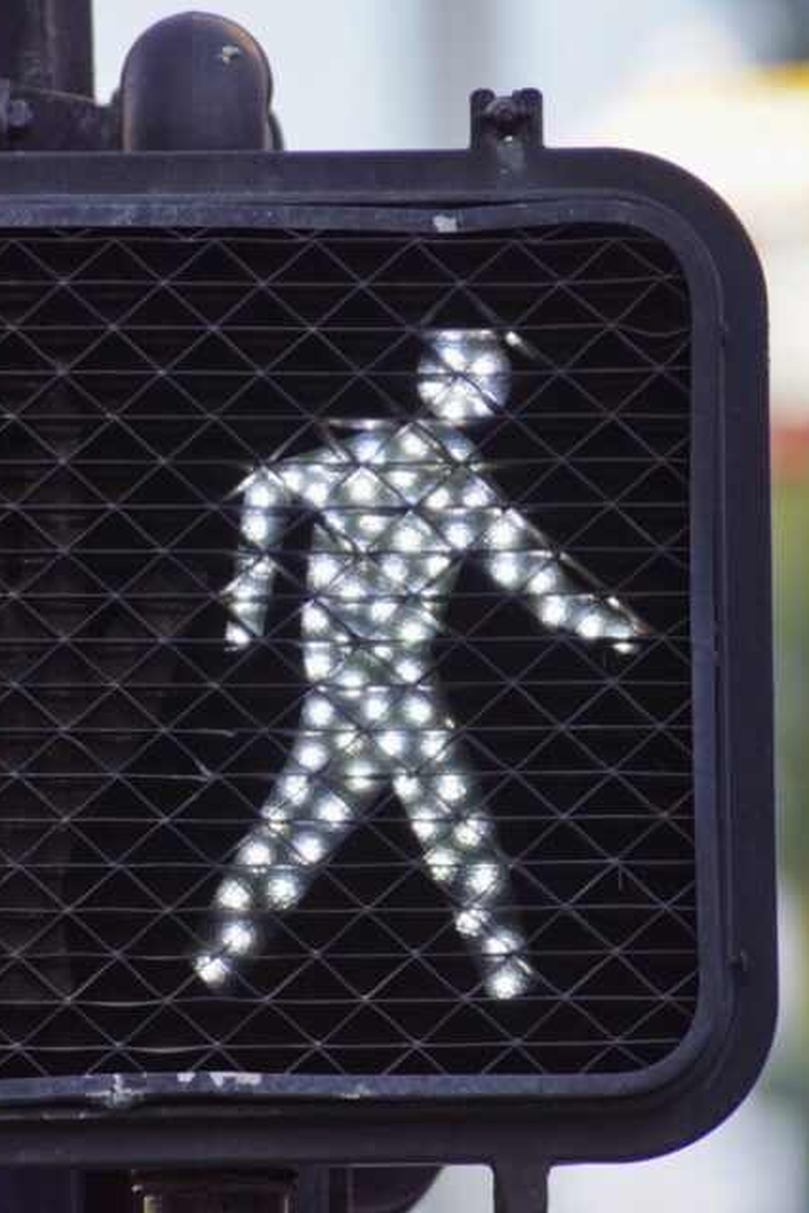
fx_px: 22840
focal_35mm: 678
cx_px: 375
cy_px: 606
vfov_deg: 3.0
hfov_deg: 2.0
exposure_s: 1/500
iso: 400
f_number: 5.6
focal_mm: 300
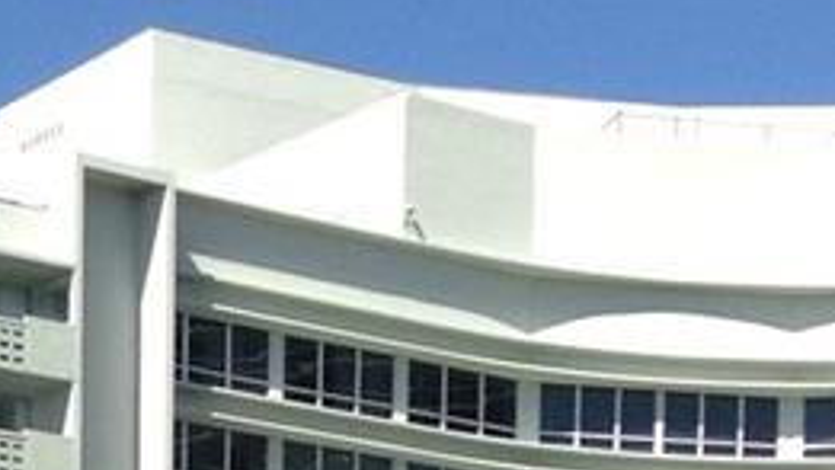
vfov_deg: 6.6
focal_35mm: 165
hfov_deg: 13.0
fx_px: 3654
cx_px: 141
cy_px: 1458
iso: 32
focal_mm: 3.3
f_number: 2.4
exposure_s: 1/1054
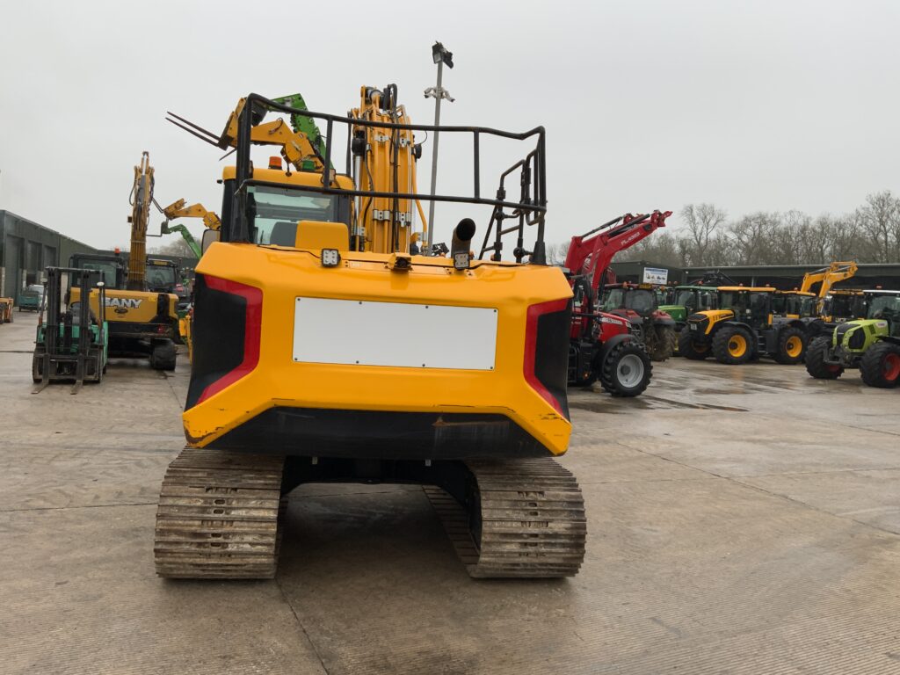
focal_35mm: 29
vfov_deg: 48.2
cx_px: 450
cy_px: 338
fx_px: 754
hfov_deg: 61.7
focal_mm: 3
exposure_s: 1/122
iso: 16
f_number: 1.8
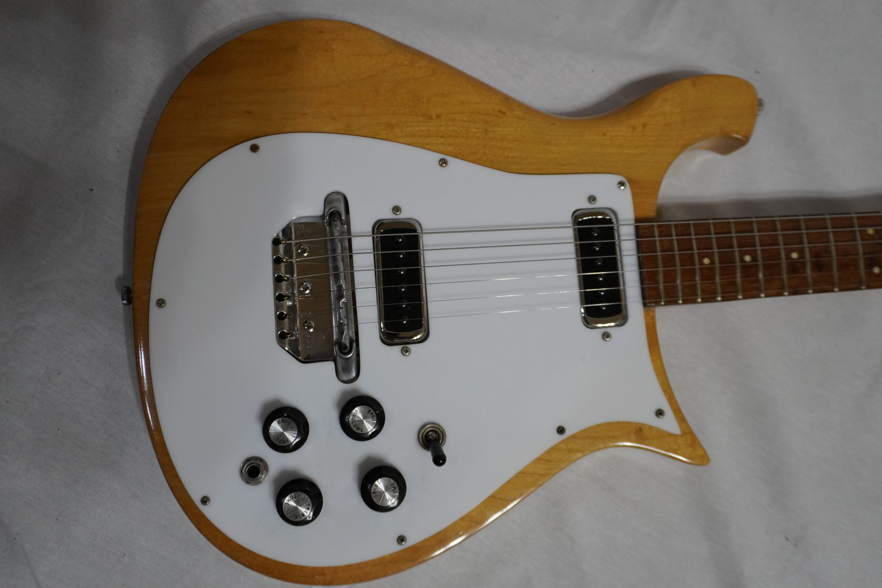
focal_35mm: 30
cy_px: 294
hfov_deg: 61.9
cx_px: 441
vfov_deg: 43.6
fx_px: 735
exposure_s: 1/160
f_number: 4
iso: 1600
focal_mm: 20
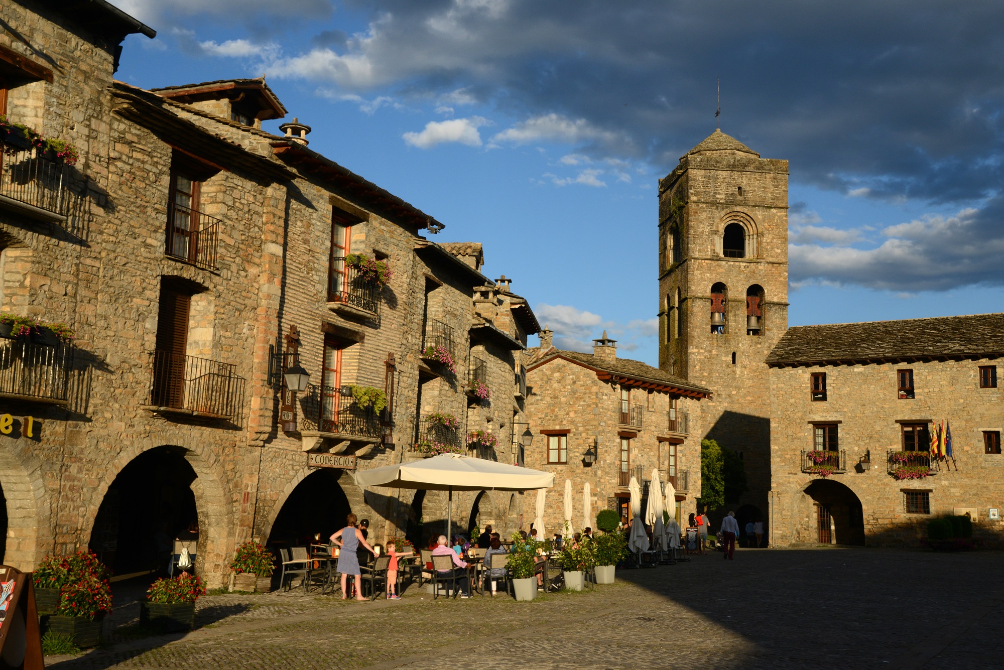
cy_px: 335
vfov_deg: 33.4
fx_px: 1116
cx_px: 502
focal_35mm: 40
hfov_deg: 48.4
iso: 500
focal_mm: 40
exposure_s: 1/500
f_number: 11
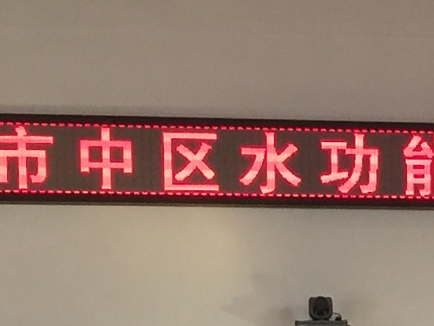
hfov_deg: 11.1
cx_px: 605
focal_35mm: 172
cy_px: 645
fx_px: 2157
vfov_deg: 8.2
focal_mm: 4.15
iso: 40
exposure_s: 1/33
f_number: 2.2
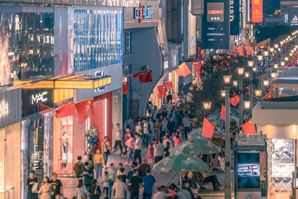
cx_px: 308
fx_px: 1547
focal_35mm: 187
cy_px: 7
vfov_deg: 7.3
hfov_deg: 10.9
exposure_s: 1/4
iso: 100
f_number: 8
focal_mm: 70
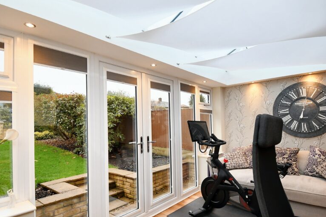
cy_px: 121
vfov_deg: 61.7
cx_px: 177
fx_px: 181
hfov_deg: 83.8
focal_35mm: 20
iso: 560
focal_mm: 10
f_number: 5
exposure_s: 1/100
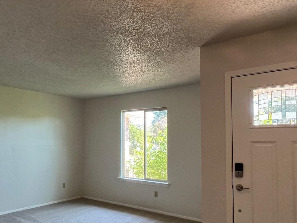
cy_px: 129
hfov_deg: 63.1
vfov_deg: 49.5
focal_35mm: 28
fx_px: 240
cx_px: 124
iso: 200
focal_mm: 1.57
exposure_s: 1/120
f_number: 1.8
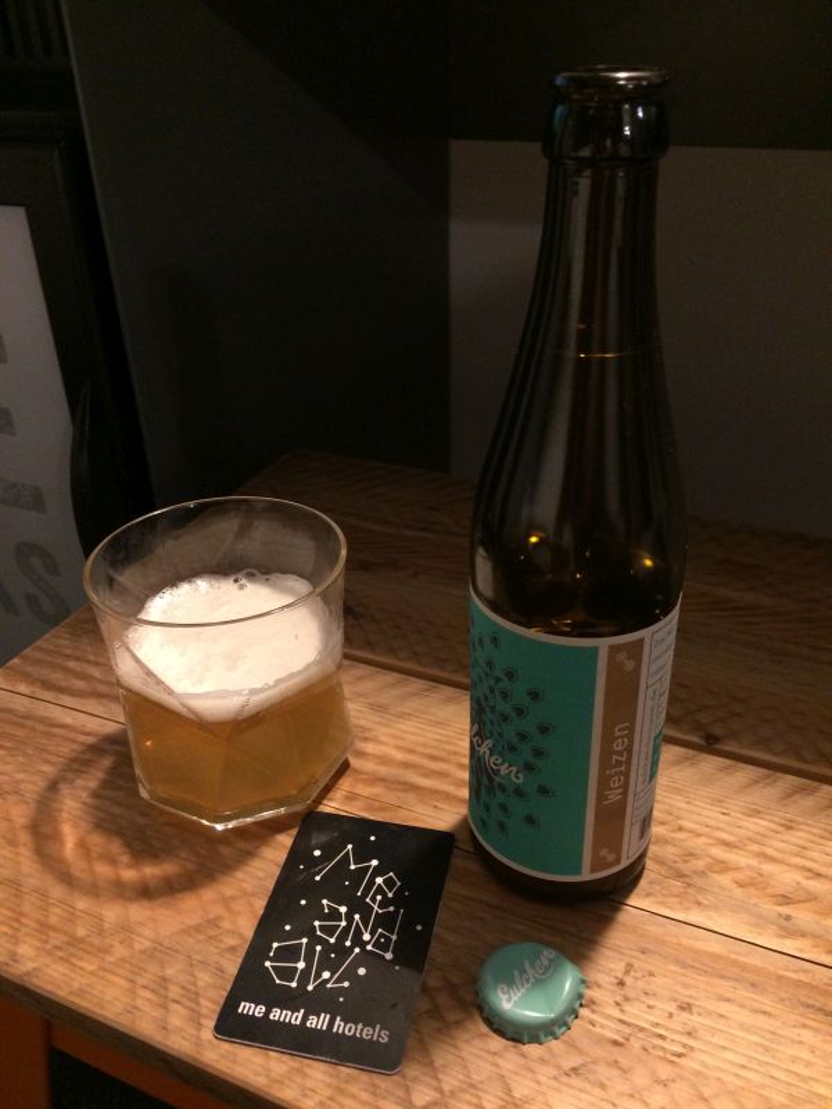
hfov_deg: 48.2
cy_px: 554
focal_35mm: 29
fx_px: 929
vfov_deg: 61.7
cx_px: 416
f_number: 2.2
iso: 320
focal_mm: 4.15
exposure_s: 1/17
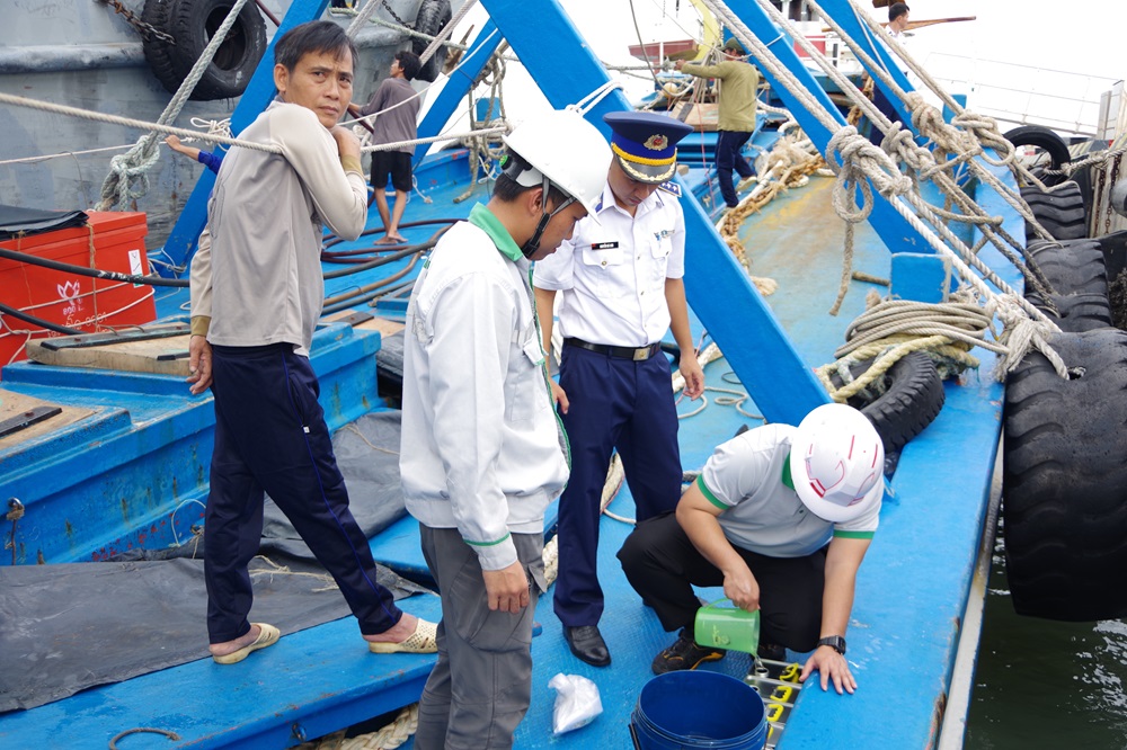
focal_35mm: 36
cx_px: 564
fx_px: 1127
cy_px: 375
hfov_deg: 53.1
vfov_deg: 36.8
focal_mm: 24
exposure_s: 1/160
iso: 100
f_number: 4
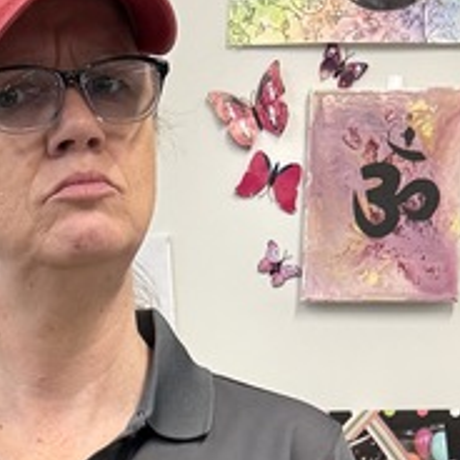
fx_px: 1774
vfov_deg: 12.3
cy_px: 1030
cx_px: 38
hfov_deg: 14.6
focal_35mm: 118
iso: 200
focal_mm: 6.76
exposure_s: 1/60
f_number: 1.78
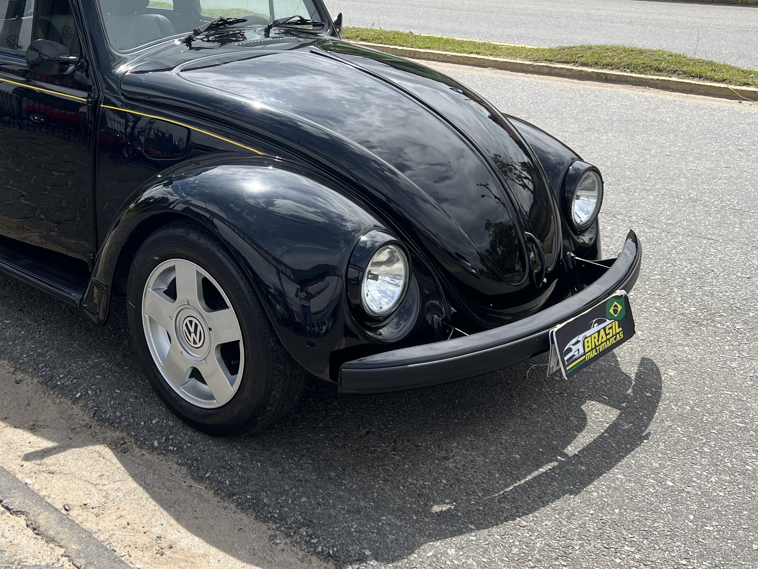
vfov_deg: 31.8
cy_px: 167
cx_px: 218
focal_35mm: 45
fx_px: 985
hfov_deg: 41.2
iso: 50
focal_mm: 5.7
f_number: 1.5
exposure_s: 1/3257
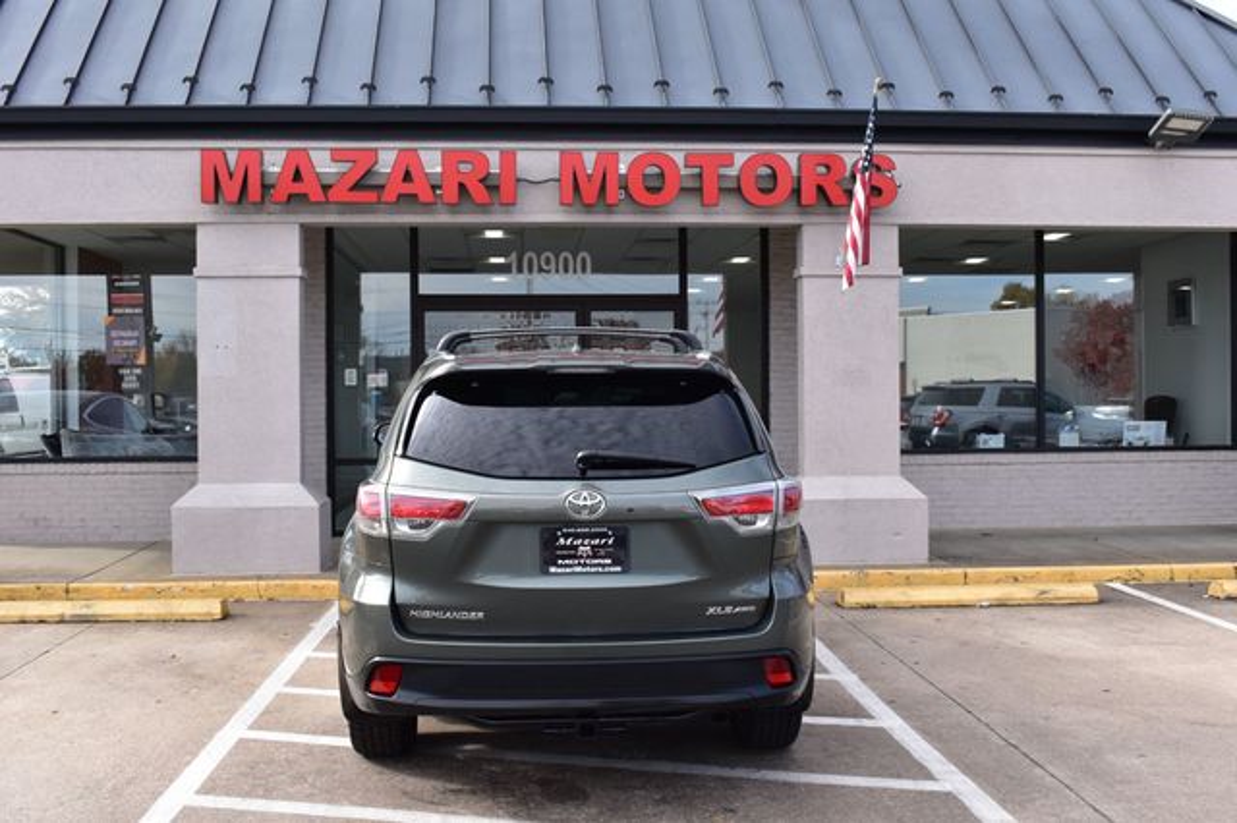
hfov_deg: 51.3
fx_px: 1288
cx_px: 618
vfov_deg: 35.5
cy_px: 412
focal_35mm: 38
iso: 400
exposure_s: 1/250
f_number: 10
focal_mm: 25
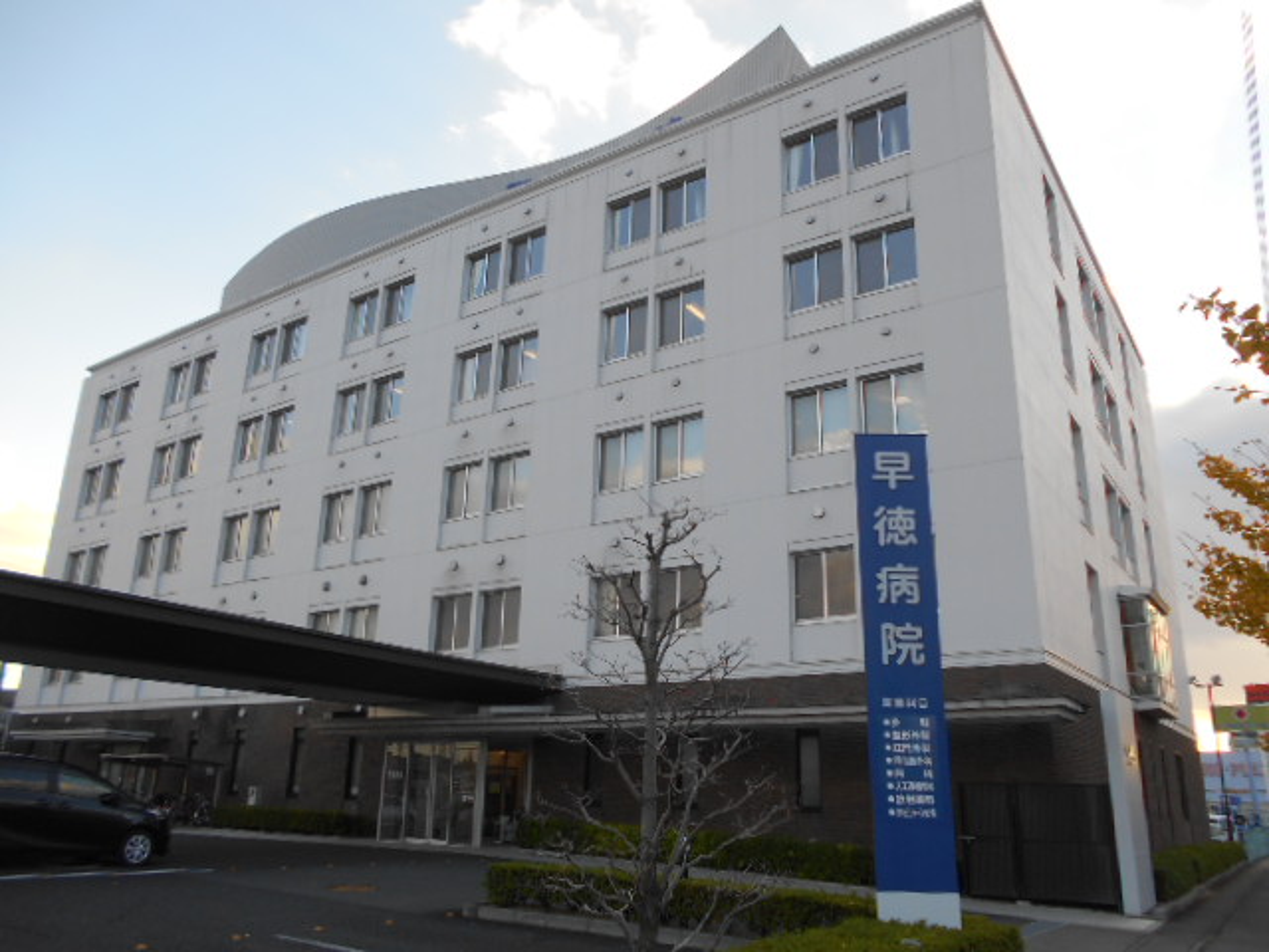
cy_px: 476
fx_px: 953
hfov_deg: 67.3
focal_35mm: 26
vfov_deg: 53.1
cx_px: 634
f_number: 3.2
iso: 80
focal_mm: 4.6
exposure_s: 1/200
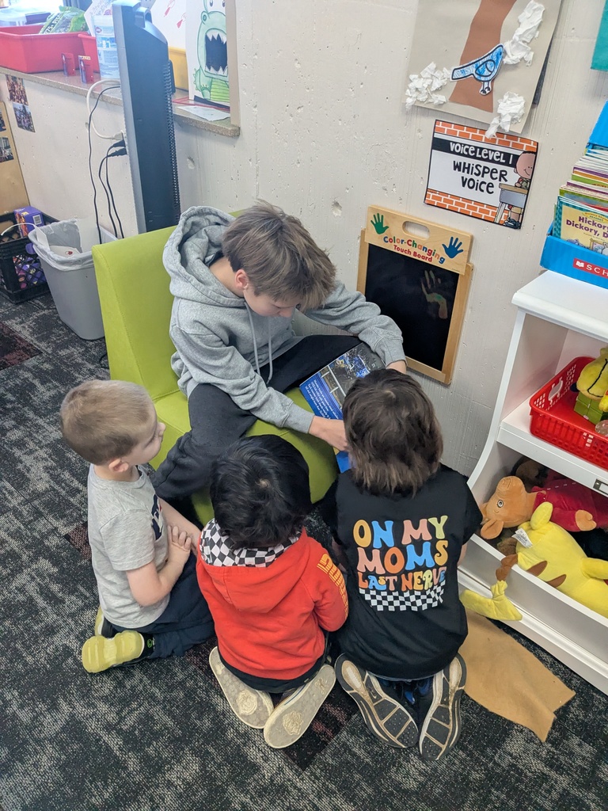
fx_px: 632
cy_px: 406
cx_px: 304
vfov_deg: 65.3
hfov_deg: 51.4
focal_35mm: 27
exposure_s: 1/120
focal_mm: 4.38
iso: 861
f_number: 1.73
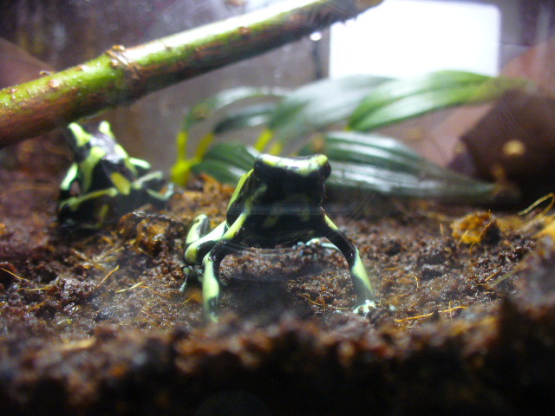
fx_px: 593
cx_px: 278
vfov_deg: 38.7
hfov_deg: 50.1
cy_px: 208
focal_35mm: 37
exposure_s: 1/25
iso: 200
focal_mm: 6.1
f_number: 2.8
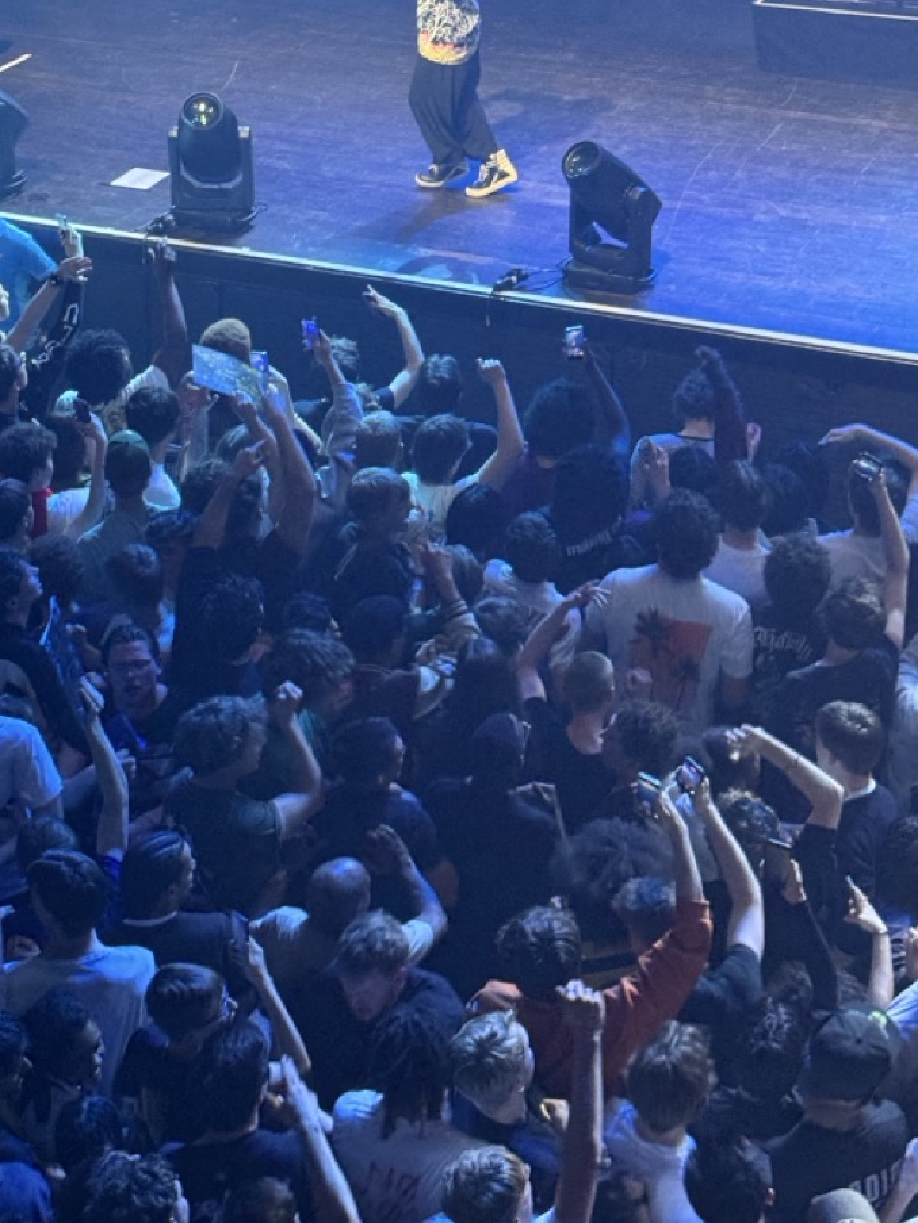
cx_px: 364
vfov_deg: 28.3
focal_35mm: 68
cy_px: 372
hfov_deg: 21.6
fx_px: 2404
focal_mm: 6.76
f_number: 1.78
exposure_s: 1/60
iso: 250
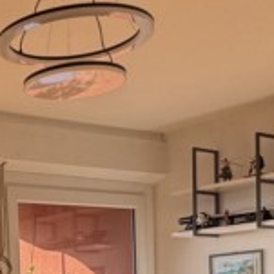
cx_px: -125
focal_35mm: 84
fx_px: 752
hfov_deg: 18.5
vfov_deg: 19.1
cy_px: 357
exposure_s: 1/249
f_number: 2.2
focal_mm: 2.22
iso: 40
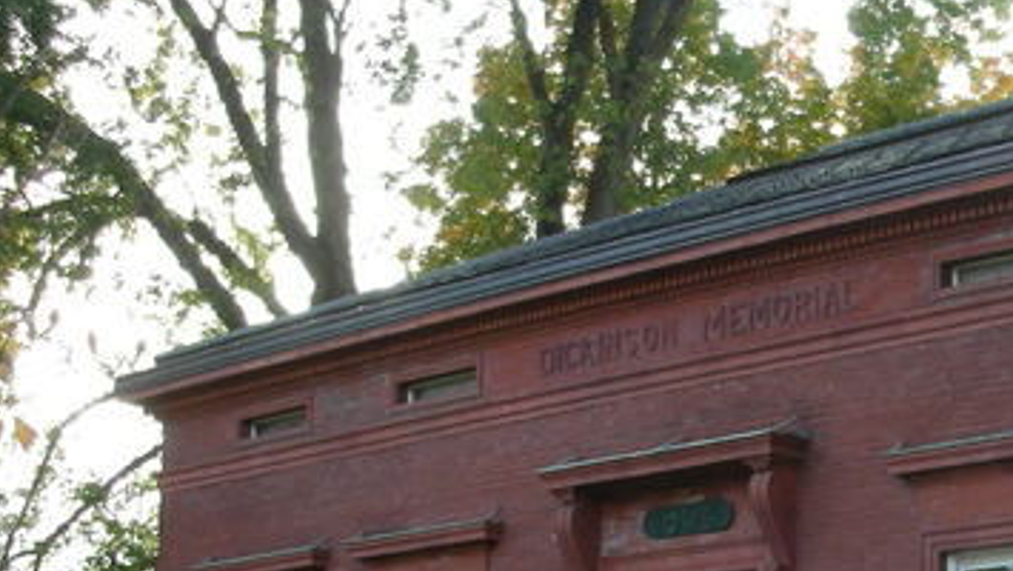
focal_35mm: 88
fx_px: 2365
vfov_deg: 13.4
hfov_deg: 23.4
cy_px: 679
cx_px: 960
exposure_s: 1/60.3
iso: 50
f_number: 3
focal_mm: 5.8
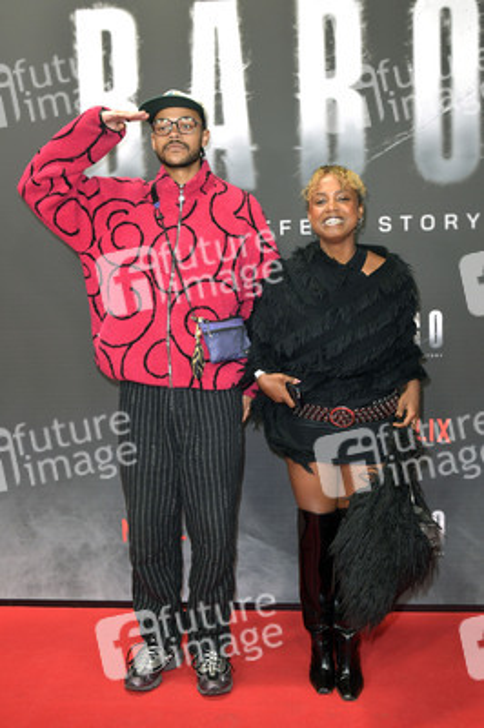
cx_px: 242
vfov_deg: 44.5
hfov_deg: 30.5
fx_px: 889
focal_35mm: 44
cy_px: 364
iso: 1250
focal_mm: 44
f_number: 5.6
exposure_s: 1/250
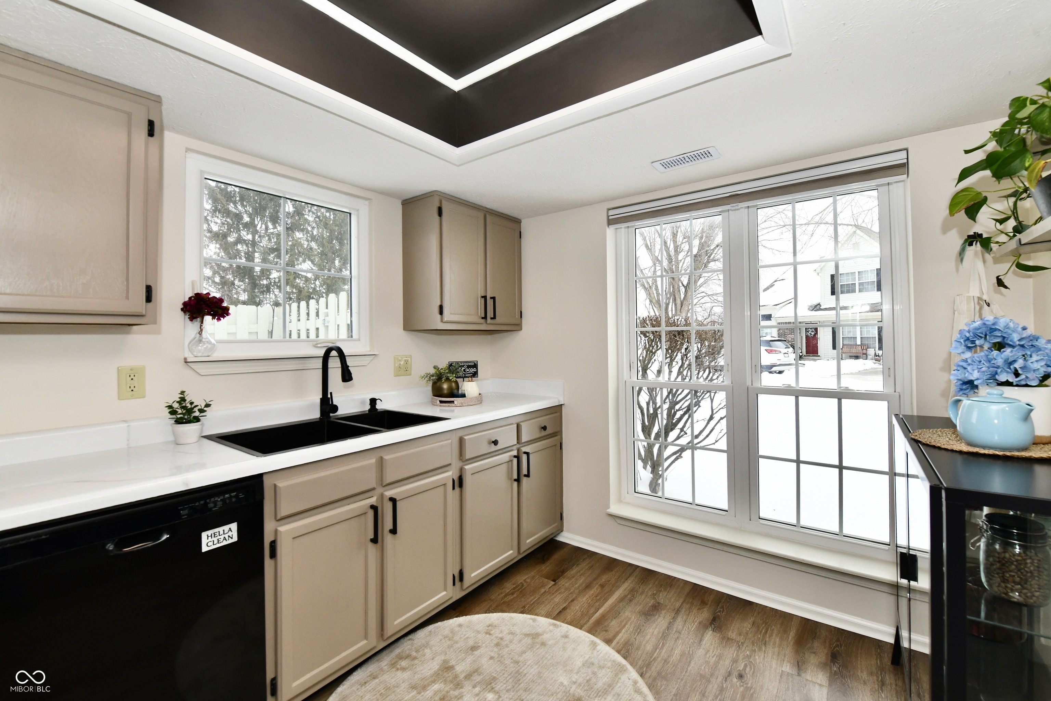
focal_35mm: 14
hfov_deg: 104.3
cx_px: 526
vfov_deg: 81.2
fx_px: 409
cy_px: 350
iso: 1000
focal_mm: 14
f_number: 9
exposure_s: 1/250
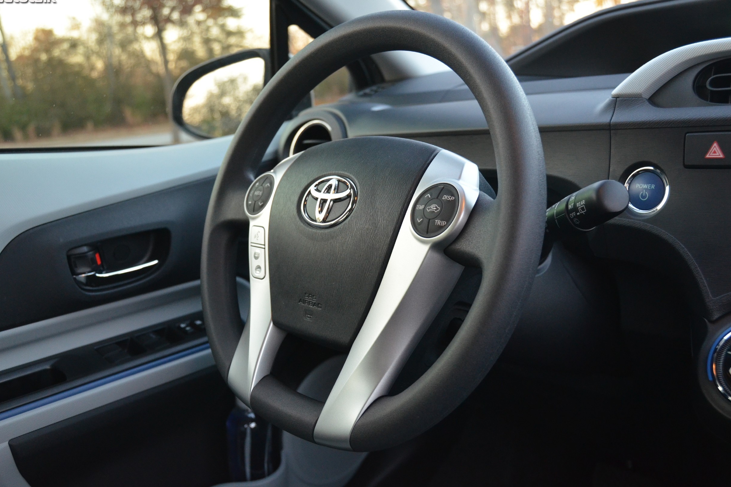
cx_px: 365
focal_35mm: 37
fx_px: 751
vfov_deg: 35.9
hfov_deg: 51.9
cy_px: 240
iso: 1600
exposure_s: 1/100
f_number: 3.8
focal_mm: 24
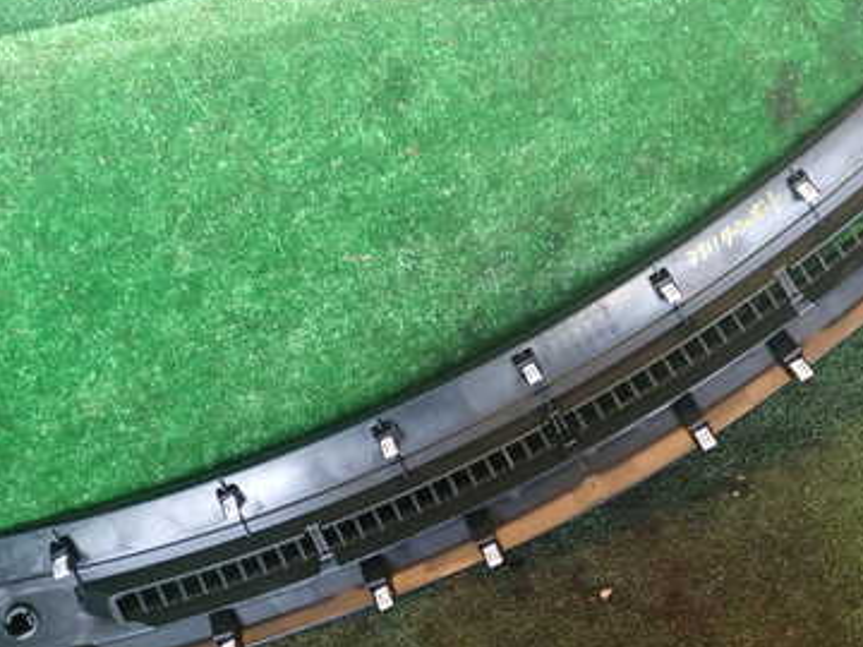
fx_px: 1247
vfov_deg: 29.0
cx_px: 487
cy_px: 254
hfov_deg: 38.1
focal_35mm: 50
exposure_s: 1/30
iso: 400
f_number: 2.3
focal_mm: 5.4
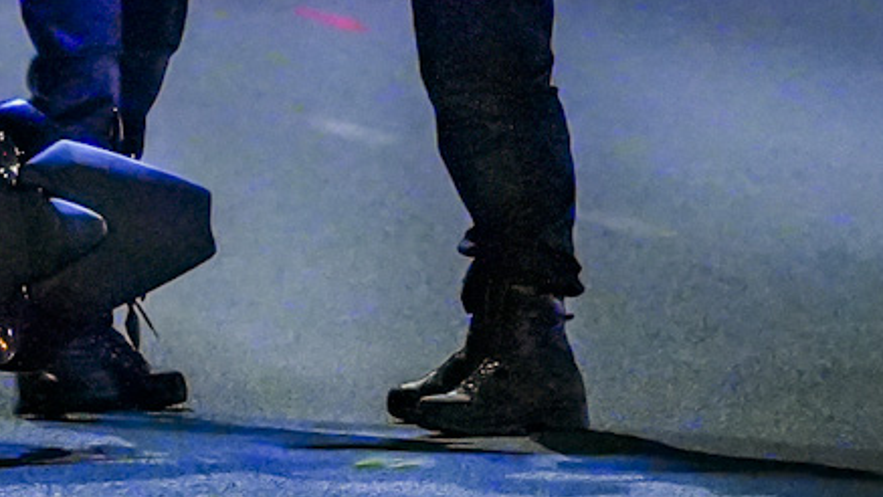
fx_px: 16182
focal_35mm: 691
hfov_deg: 3.1
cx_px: -194
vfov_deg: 1.8
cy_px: -440
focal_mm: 150
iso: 8000
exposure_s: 1/60
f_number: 2.8
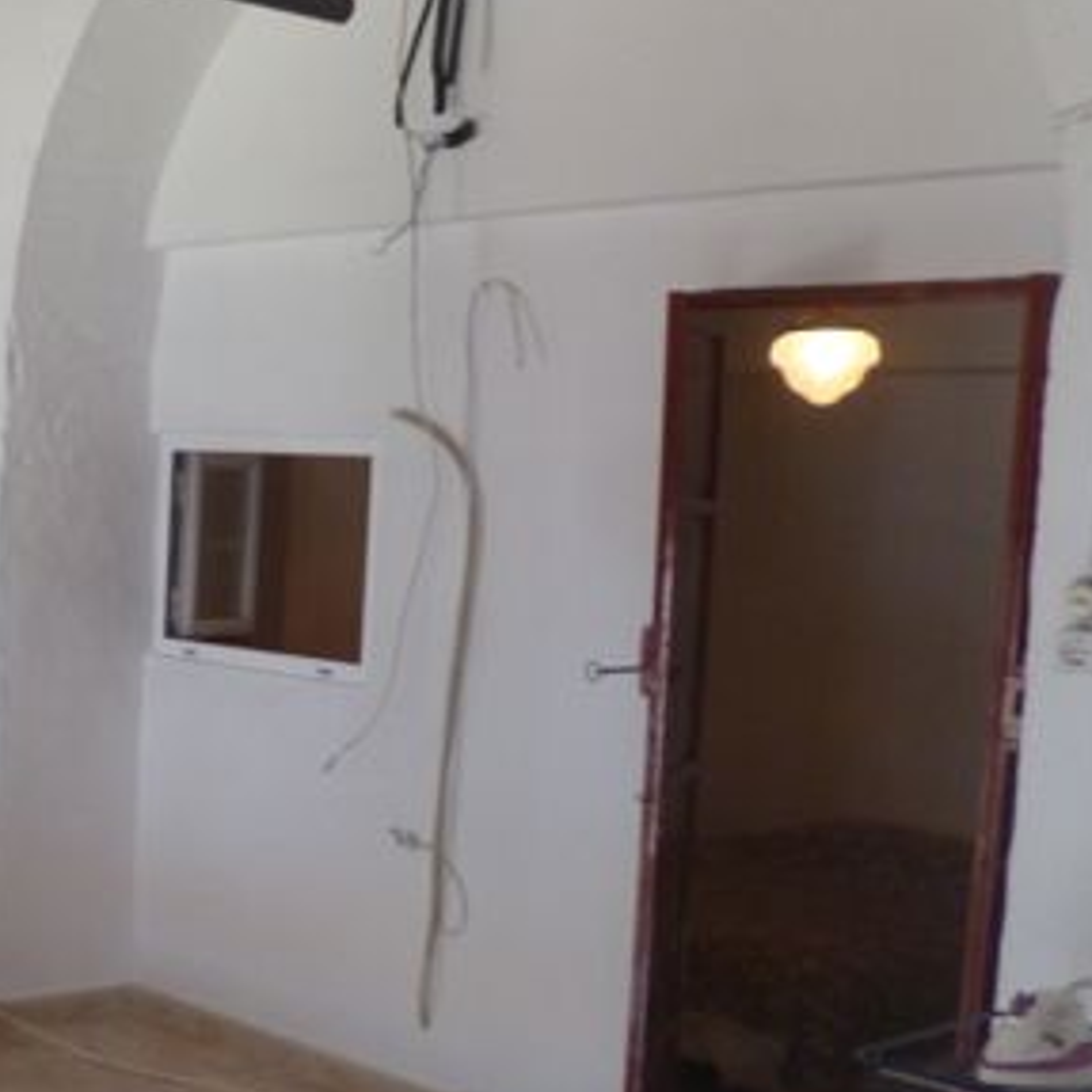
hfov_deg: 29.3
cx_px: -139
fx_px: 1856
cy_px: 616
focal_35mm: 52
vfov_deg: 32.7
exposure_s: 1/60
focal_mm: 4.3
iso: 160
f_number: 2.5
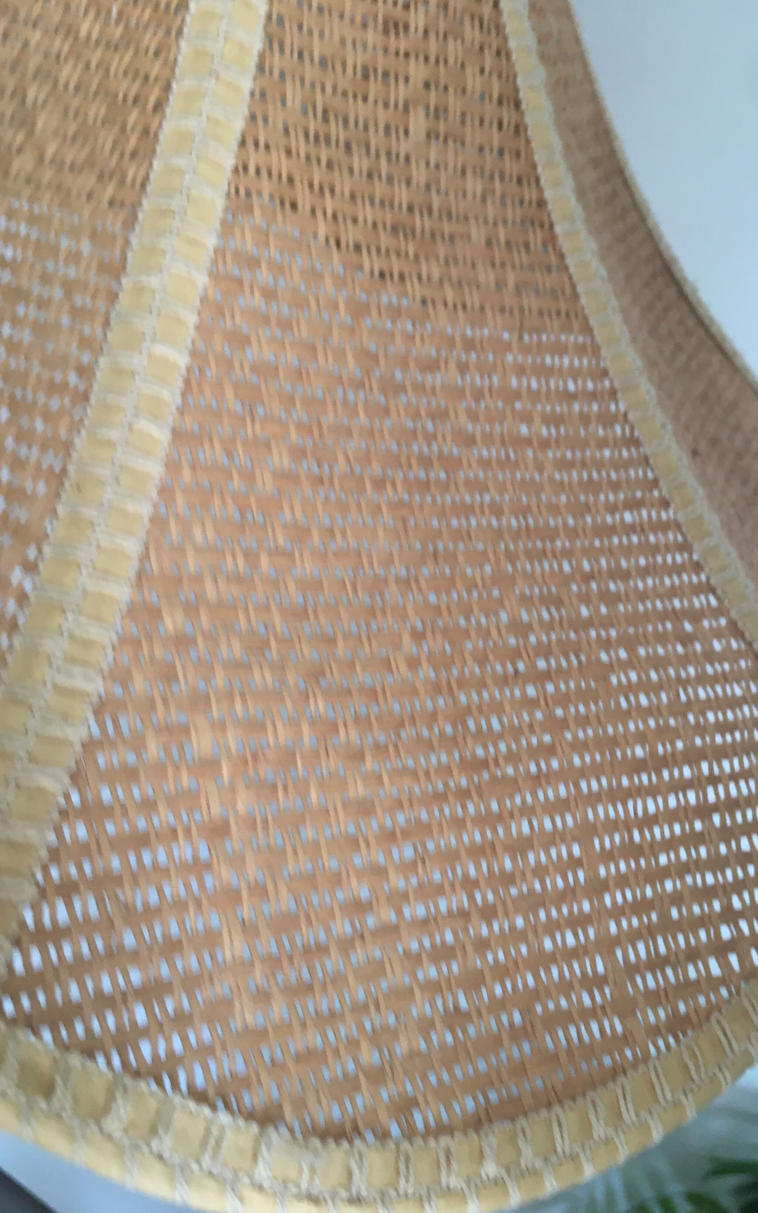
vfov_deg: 61.2
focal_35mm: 31
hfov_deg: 40.6
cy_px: 609
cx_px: 418
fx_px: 1025
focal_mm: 4.15
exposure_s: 1/33
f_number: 2.2
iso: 80
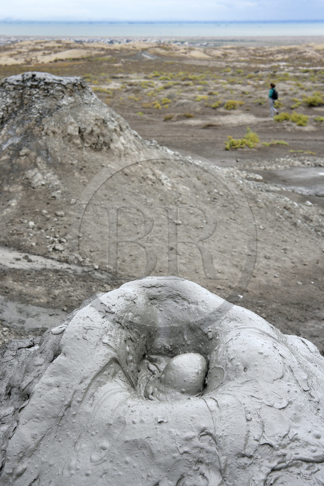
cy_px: 243
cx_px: 162
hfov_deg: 26.0
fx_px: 702
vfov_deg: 38.2
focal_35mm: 52
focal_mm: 52
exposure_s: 1/320
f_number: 9
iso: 400
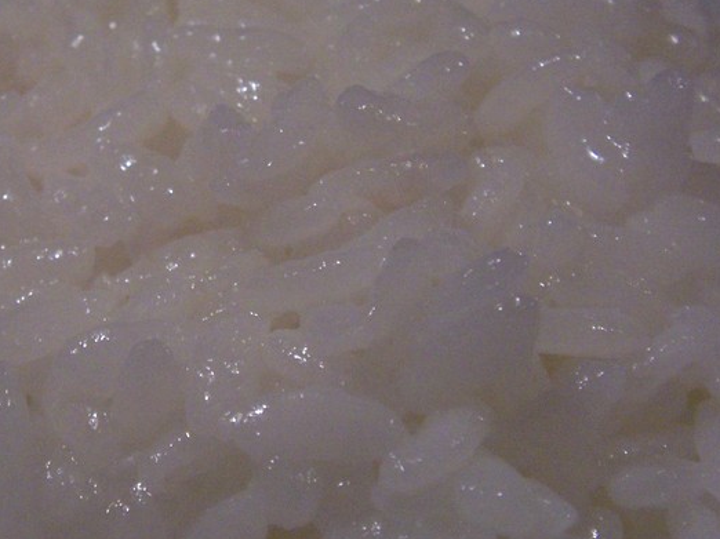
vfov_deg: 20.7
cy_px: 240
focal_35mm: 71
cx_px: 233
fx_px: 1476
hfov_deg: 27.2
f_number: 3.9
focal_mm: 6.4
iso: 160
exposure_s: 1/25
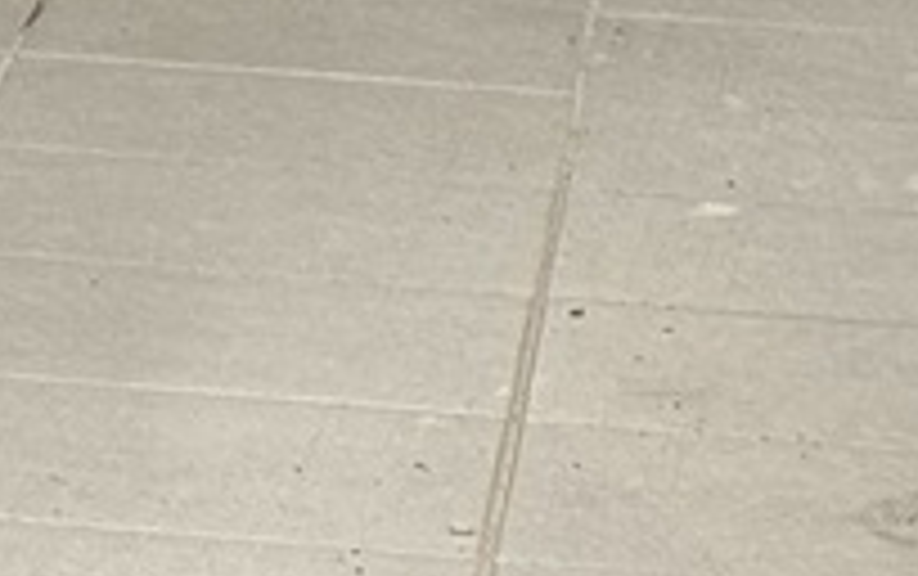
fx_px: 8992
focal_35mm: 359
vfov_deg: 3.5
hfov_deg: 5.7
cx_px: -891
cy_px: -1611
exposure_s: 1/100
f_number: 1.78
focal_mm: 6.76
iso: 250
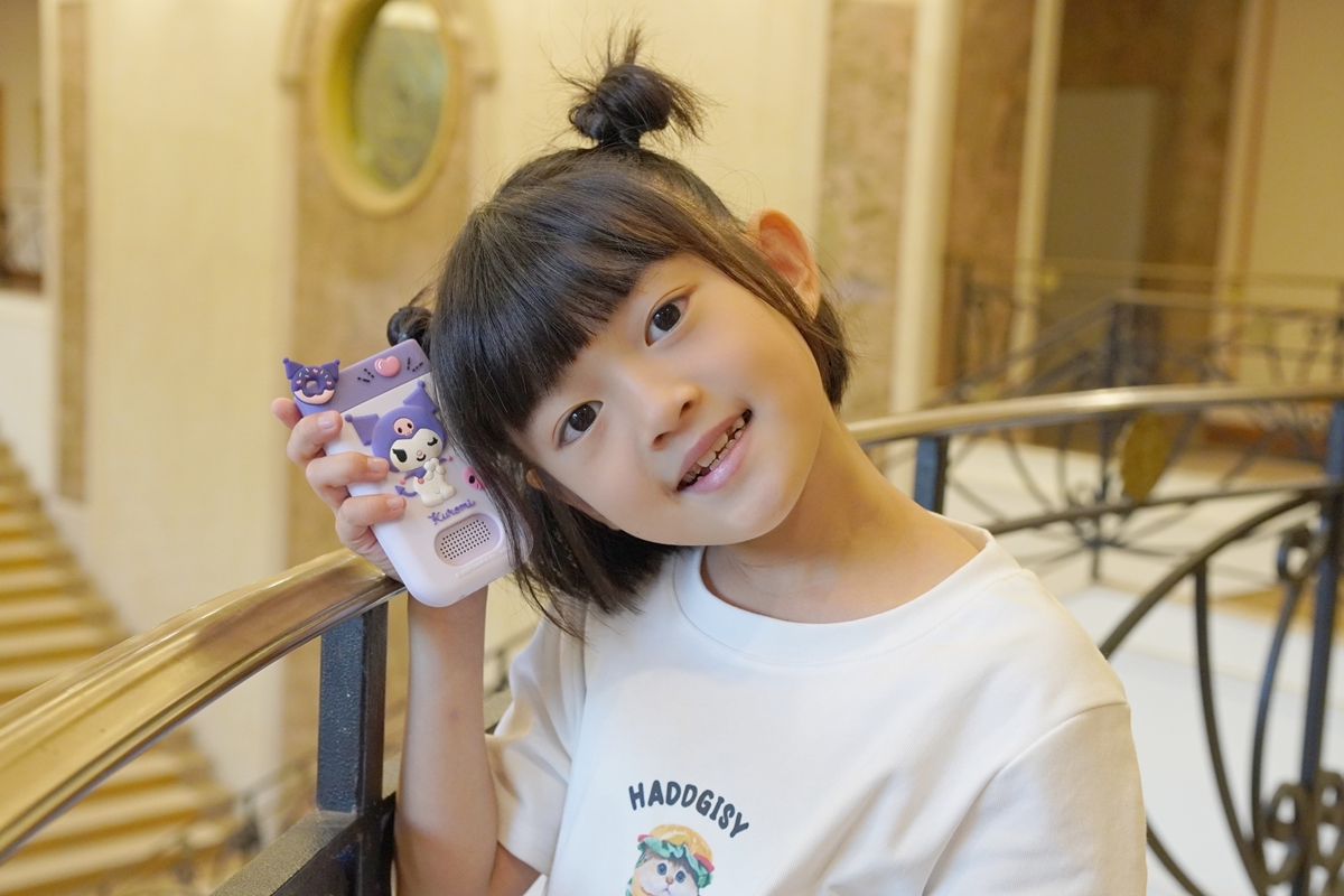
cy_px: 448
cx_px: 672
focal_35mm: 50
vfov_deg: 27.3
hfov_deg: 40.0
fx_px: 1848
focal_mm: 33
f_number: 4
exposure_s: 1/160
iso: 2000
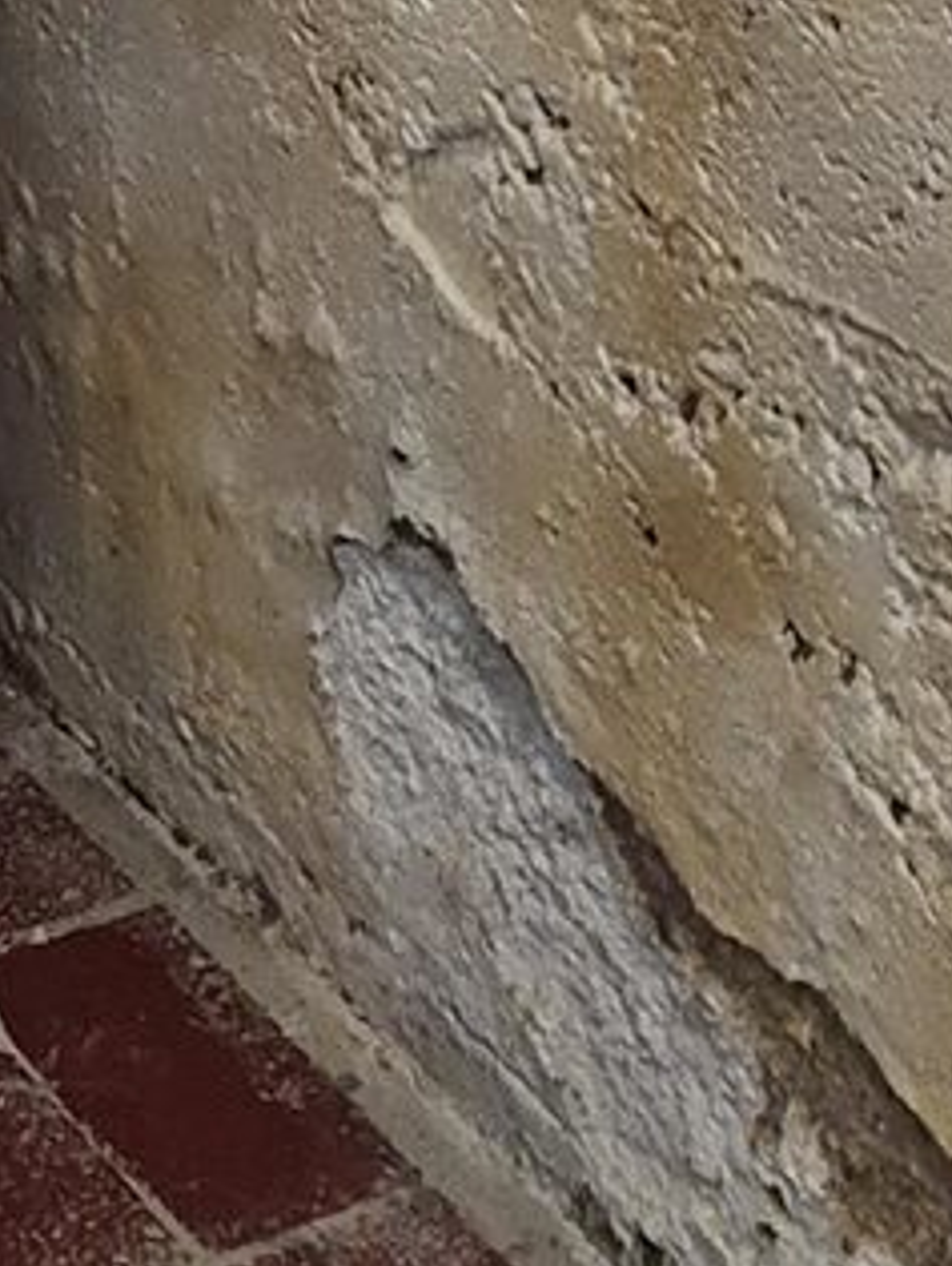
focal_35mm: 168
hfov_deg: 8.8
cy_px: -1877
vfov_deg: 10.1
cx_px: -48
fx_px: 6148
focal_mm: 5.4
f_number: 1.8
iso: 160
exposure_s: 1/120
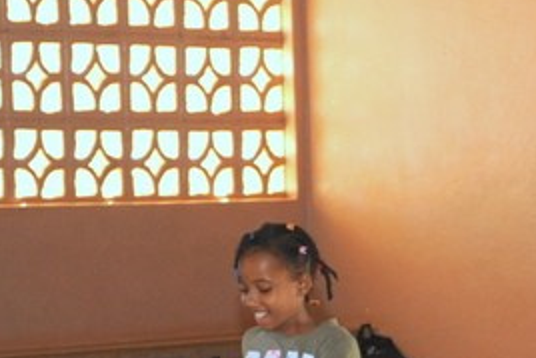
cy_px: 522
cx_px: 574
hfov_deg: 11.7
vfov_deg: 7.8
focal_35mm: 173
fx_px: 2577
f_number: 2.8
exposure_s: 1/250
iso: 800
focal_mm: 58
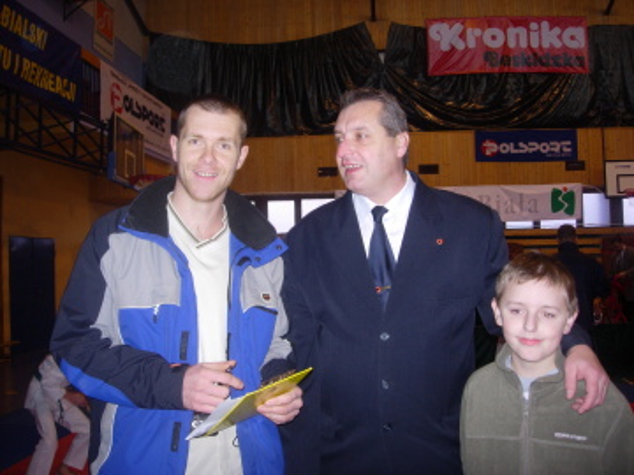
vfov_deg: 37.7
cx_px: 317
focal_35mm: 38
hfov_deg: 49.0
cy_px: 238
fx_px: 696
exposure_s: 1/64
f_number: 2.8
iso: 79
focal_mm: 7.8
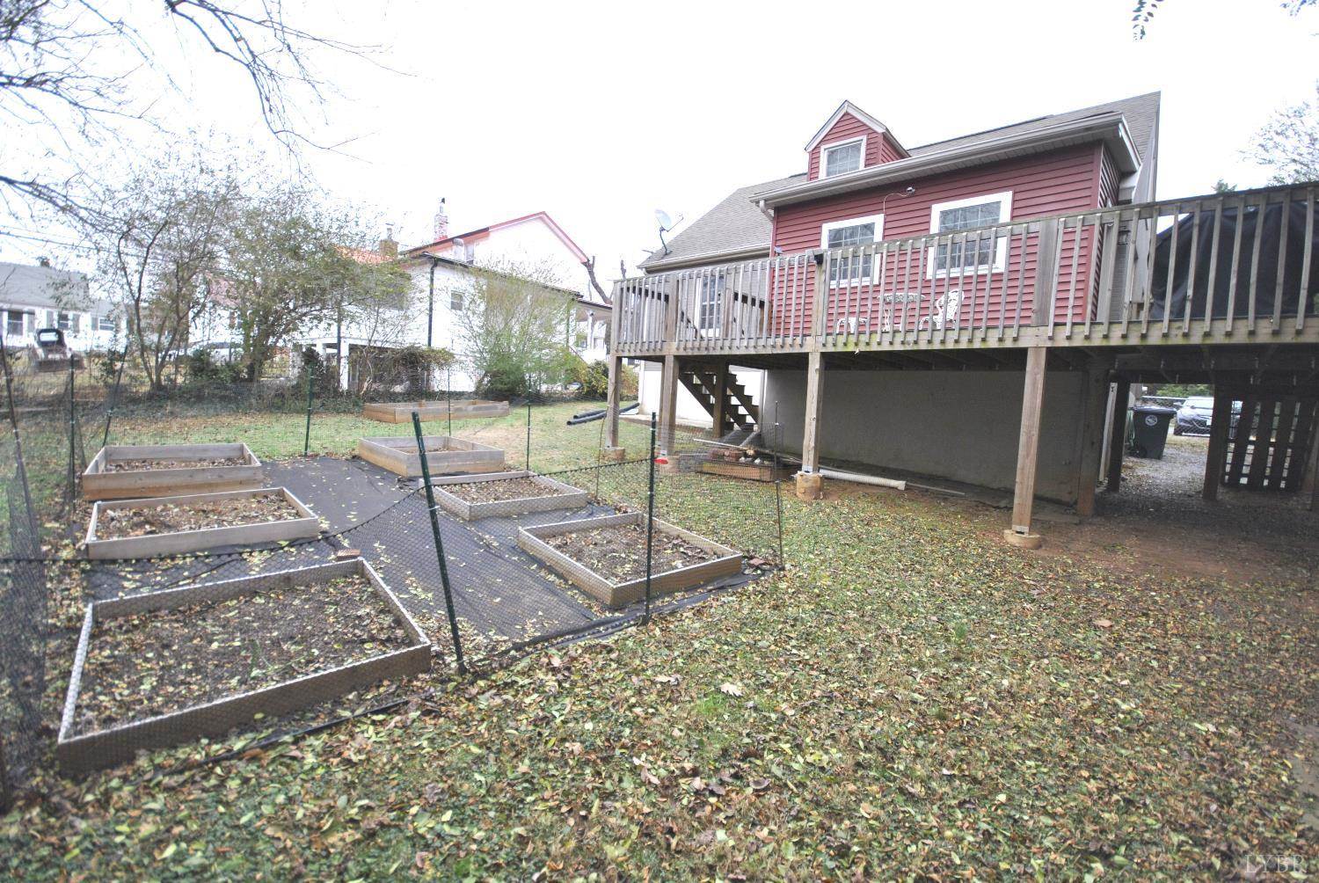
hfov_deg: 100.3
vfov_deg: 77.5
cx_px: 660
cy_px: 442
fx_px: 550
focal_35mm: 15
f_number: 4.5
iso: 200
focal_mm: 10
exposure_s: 1/60
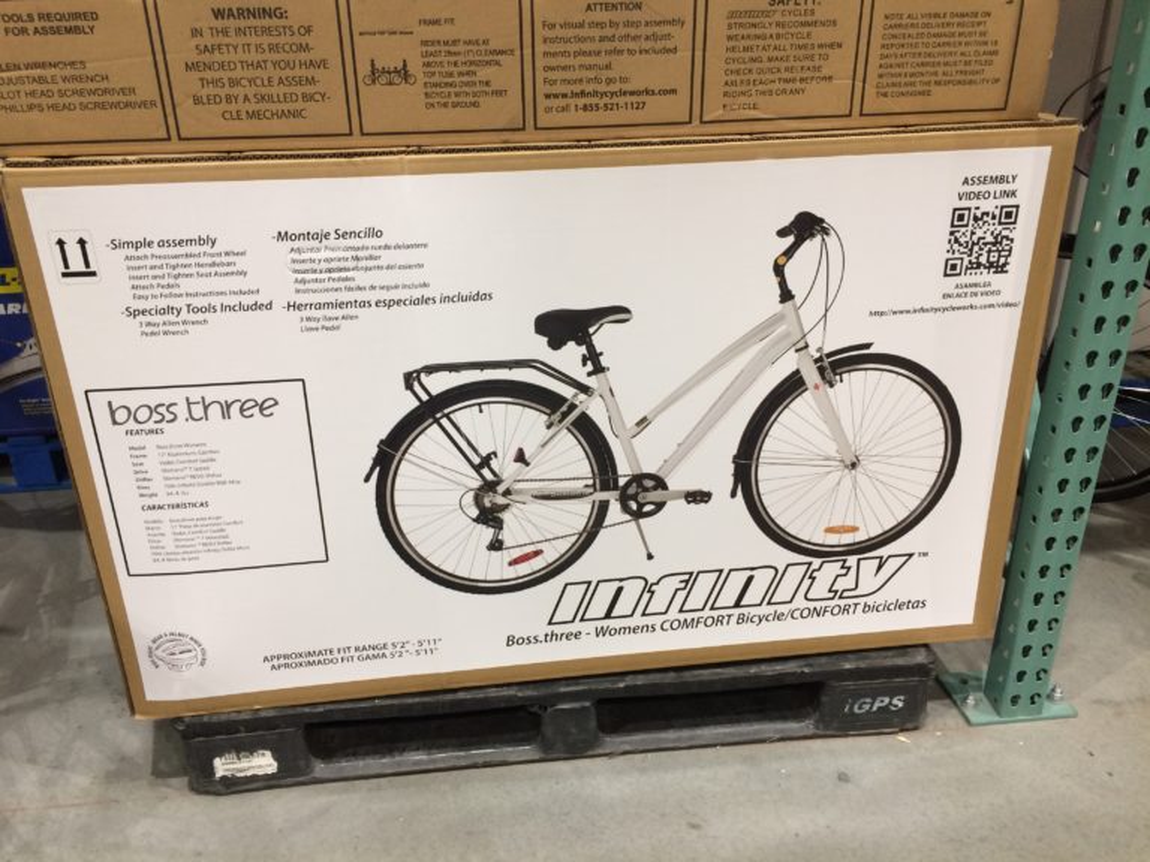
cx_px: 575
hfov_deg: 61.7
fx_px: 963
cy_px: 431
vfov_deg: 48.2
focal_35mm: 29
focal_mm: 4.15
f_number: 2.2
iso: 100
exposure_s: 1/30
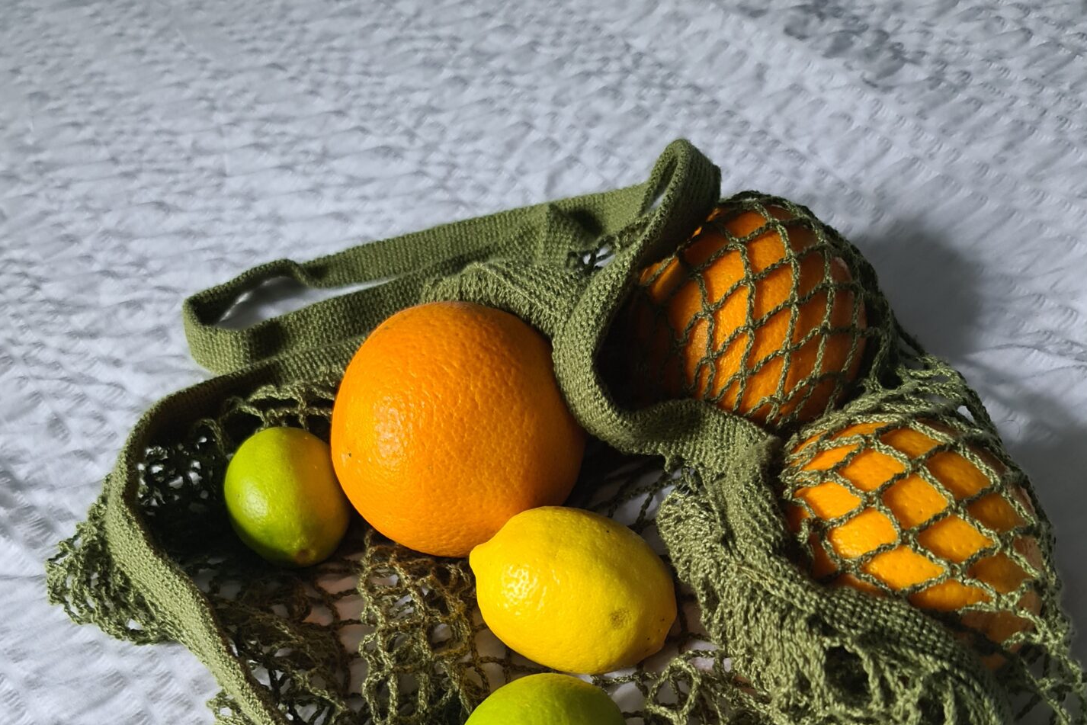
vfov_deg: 35.4
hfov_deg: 54.4
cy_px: 665
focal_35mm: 35
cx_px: 547
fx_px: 1057
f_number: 1.8
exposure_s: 1/100
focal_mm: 7
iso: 400
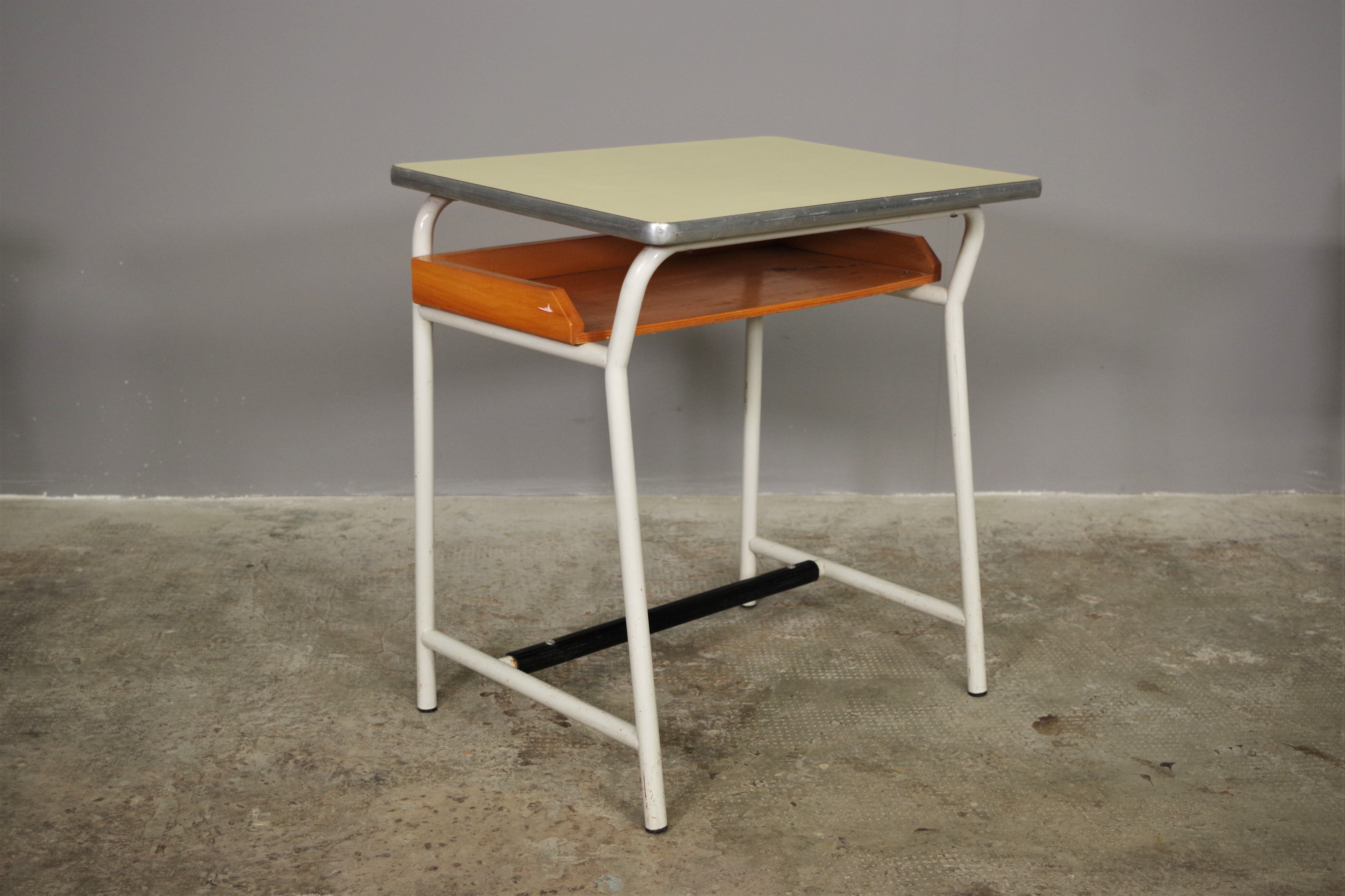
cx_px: 672
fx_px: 1718
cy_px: 448
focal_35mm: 46
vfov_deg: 29.2
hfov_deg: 42.7
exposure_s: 1/60
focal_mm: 30.63
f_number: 4
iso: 400
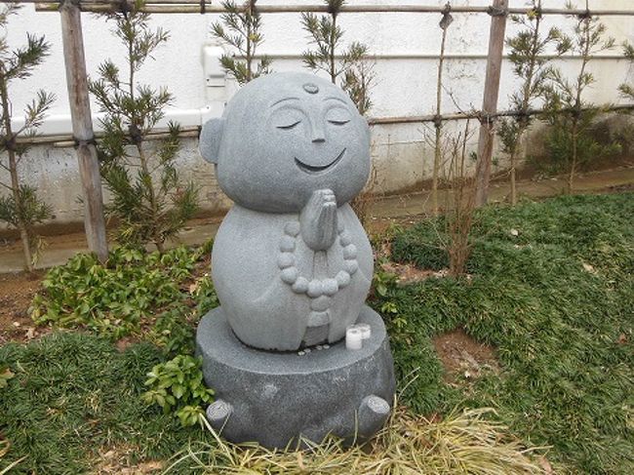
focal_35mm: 33
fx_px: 604
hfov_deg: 55.4
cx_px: 317
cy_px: 238
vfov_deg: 42.9
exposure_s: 1/160
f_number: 3.5
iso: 125
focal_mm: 6
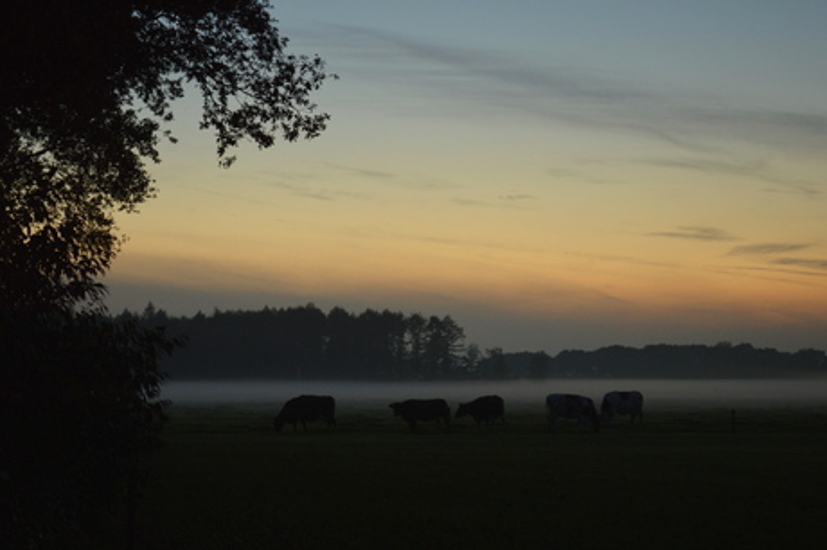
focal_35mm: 82
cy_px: 275
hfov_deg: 24.6
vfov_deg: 16.5
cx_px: 414
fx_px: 1894
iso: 400
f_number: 5.6
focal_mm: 55
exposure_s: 1/20
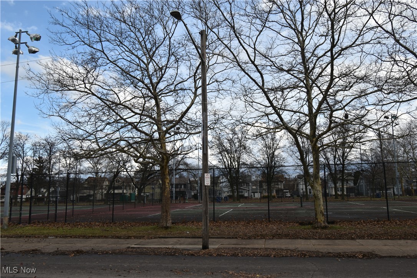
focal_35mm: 30
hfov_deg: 61.9
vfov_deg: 43.6
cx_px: 208
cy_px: 139
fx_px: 347
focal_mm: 20
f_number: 8
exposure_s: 1/250
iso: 125
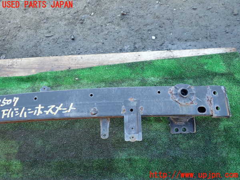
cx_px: 120
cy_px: 90
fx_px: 208
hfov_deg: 60.0
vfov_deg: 46.8
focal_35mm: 30
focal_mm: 5.4
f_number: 2.3
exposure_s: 1/60
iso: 200
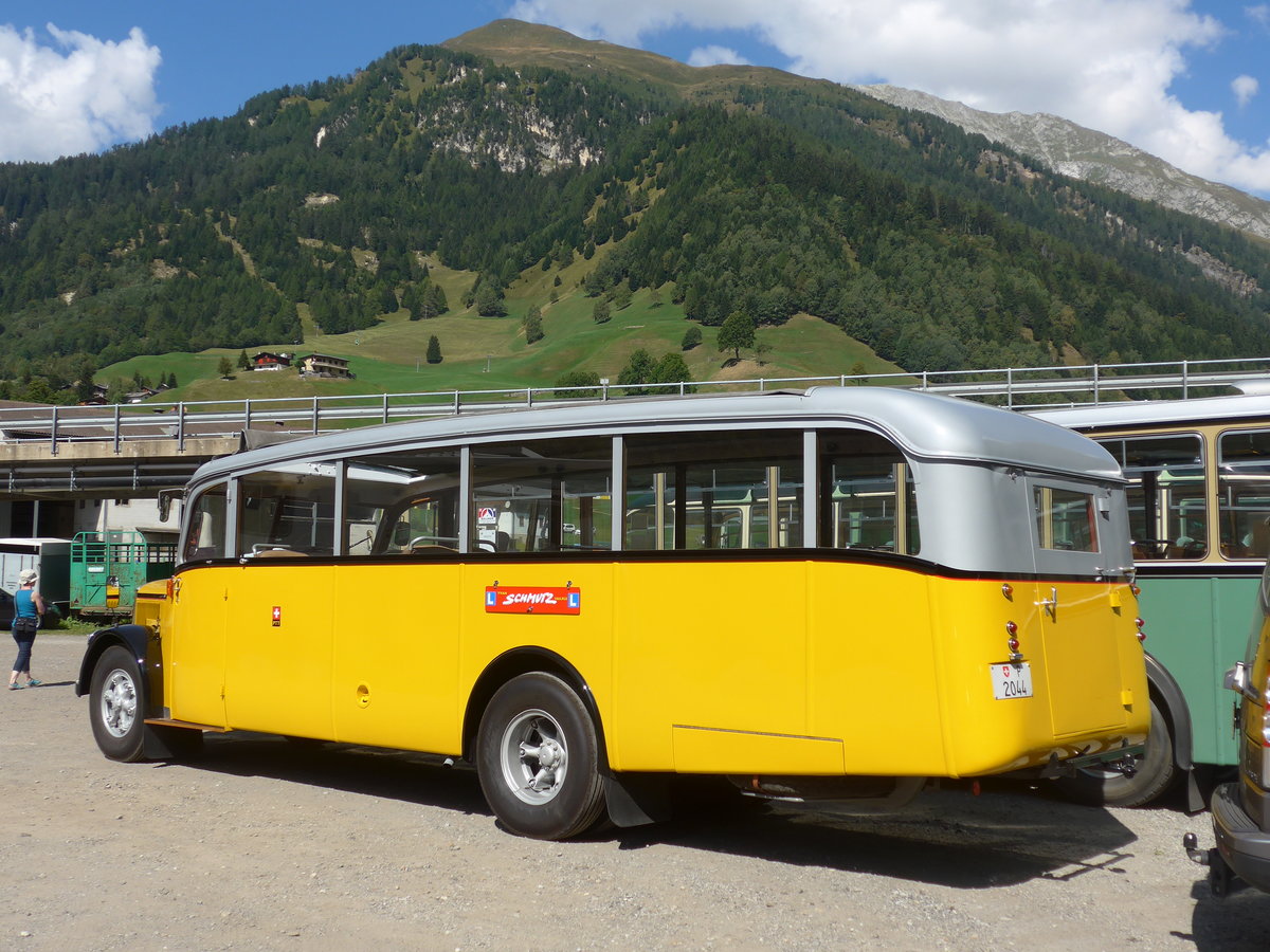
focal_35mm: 39
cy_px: 476
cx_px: 635
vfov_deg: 36.8
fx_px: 1431
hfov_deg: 47.9
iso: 80
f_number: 2.8
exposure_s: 1/2000
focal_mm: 8
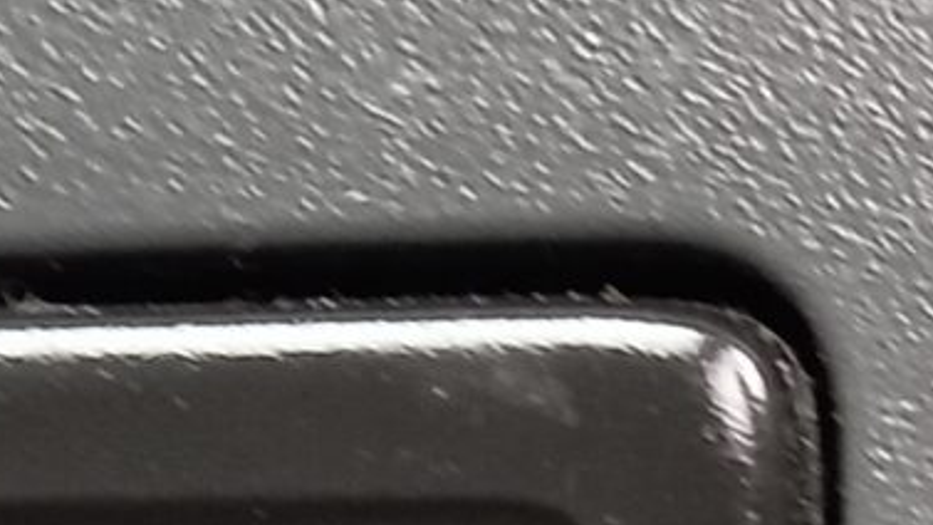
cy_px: 1263
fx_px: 4576
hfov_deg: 11.6
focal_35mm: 185
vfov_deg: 6.3
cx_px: 520
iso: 100
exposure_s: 1/60
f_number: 2
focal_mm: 4.6
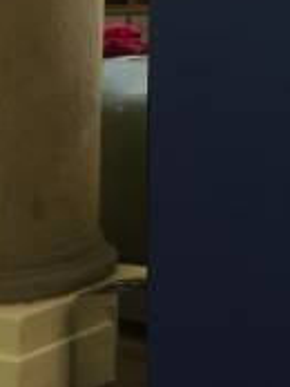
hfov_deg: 12.9
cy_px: -226
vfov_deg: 16.7
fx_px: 1171
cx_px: 503
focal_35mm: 105
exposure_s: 1/33
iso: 125
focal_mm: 4.15
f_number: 2.2
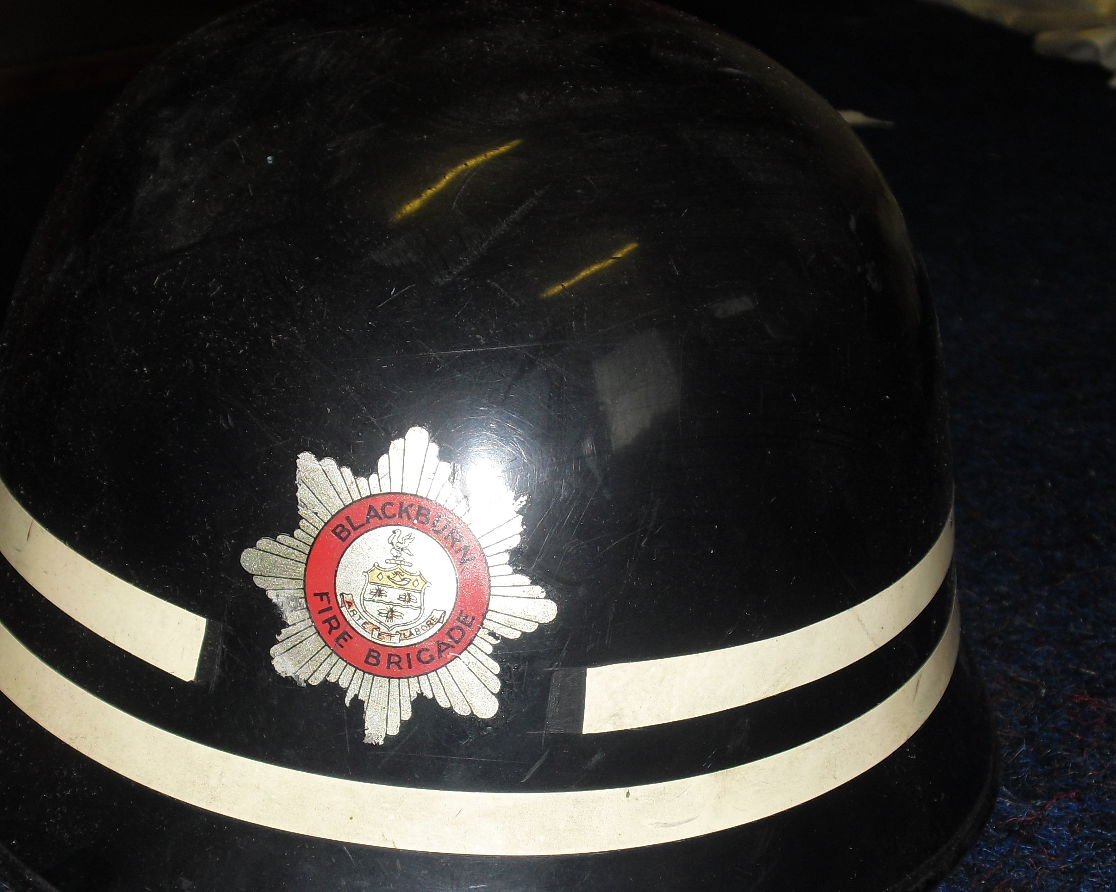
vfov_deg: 23.4
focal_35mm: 65
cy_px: 552
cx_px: 497
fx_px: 2147
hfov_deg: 29.1
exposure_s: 1/60
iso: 100
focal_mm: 7.7
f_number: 3.4
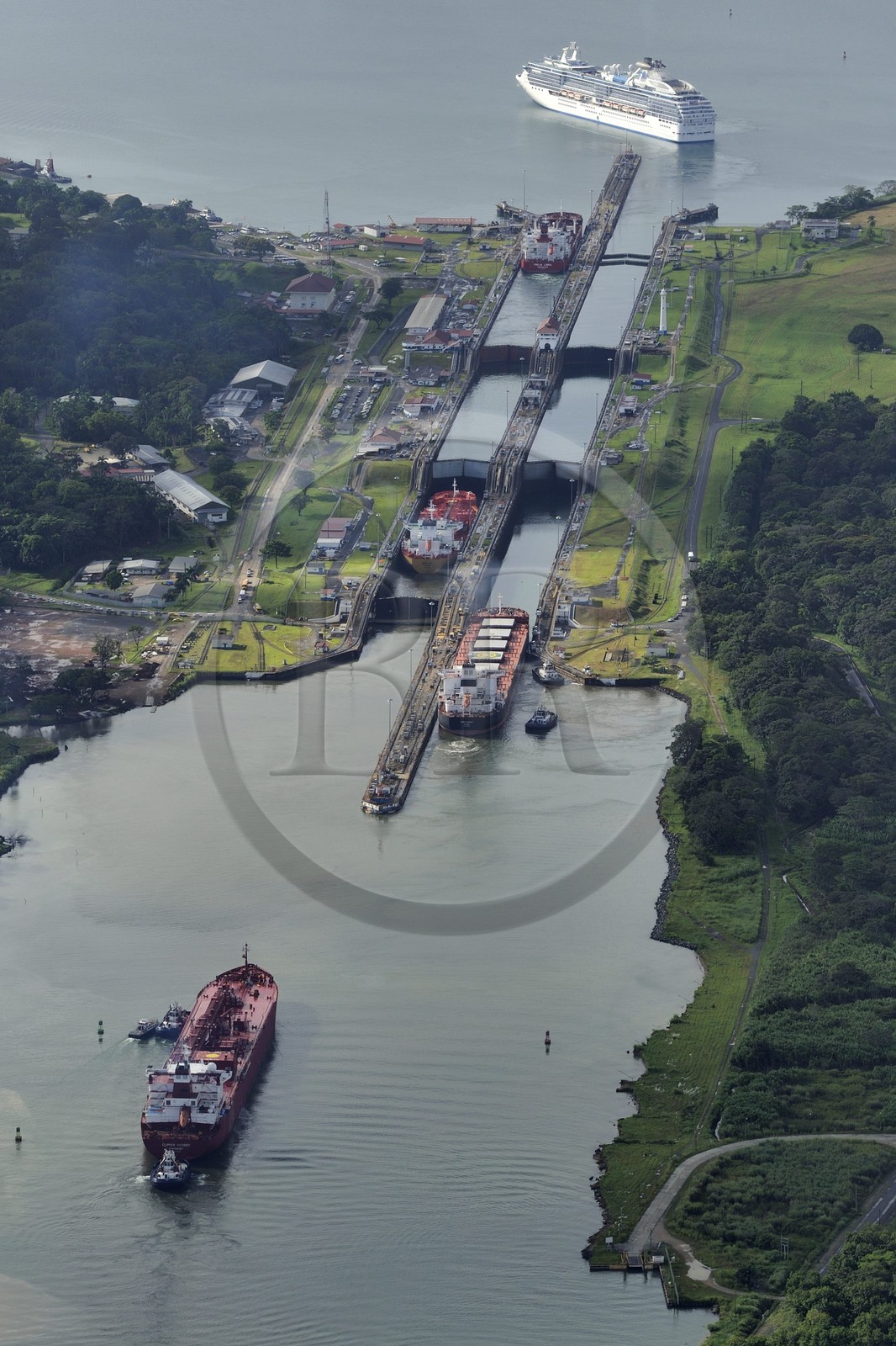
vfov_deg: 15.2
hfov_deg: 10.2
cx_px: 448
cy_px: 673
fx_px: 5042
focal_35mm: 135
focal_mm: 135
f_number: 8
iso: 200
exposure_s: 1/640
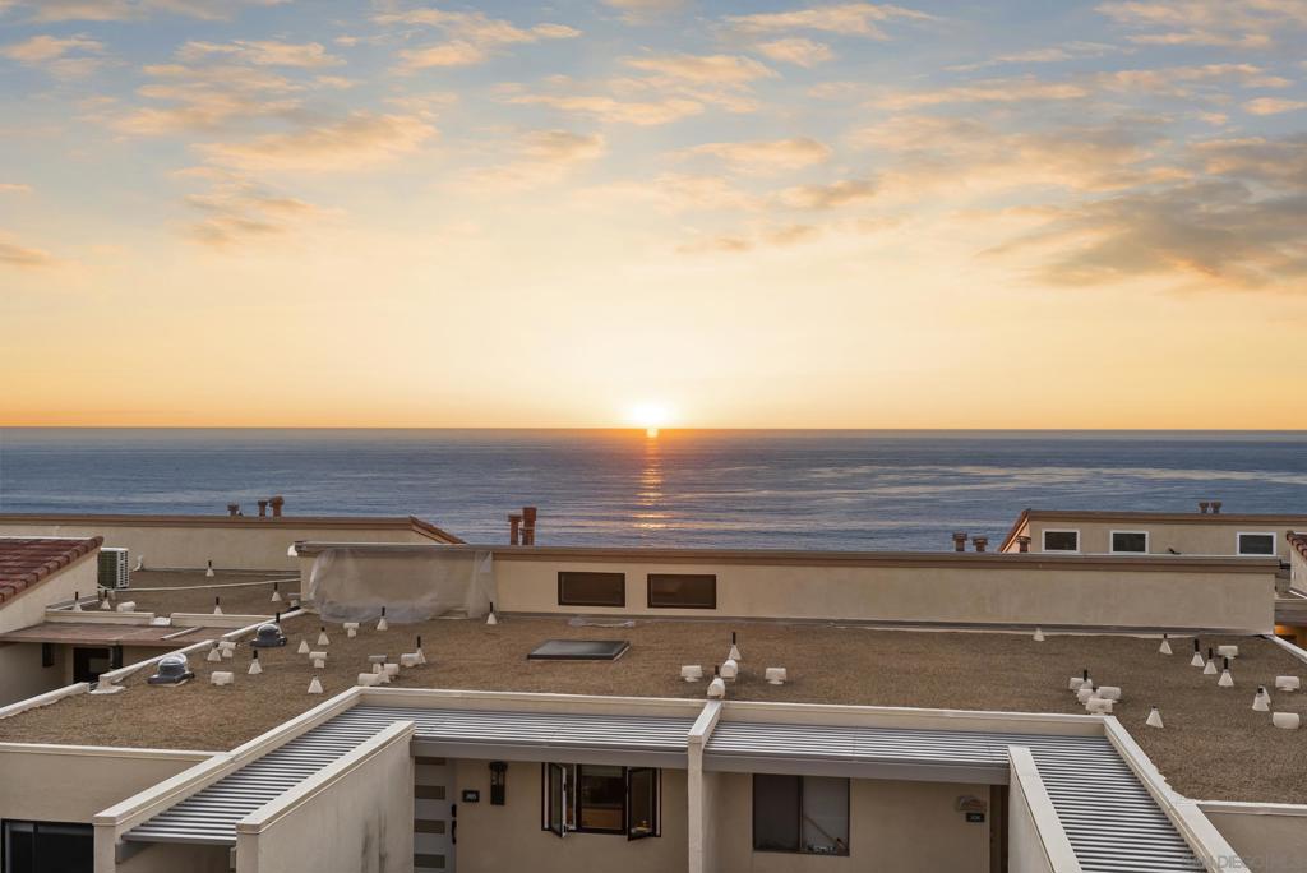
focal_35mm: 35
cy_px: 436
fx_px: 1271
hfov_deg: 54.4
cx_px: 654
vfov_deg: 37.9
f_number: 8
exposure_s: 1/30
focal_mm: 35
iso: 500
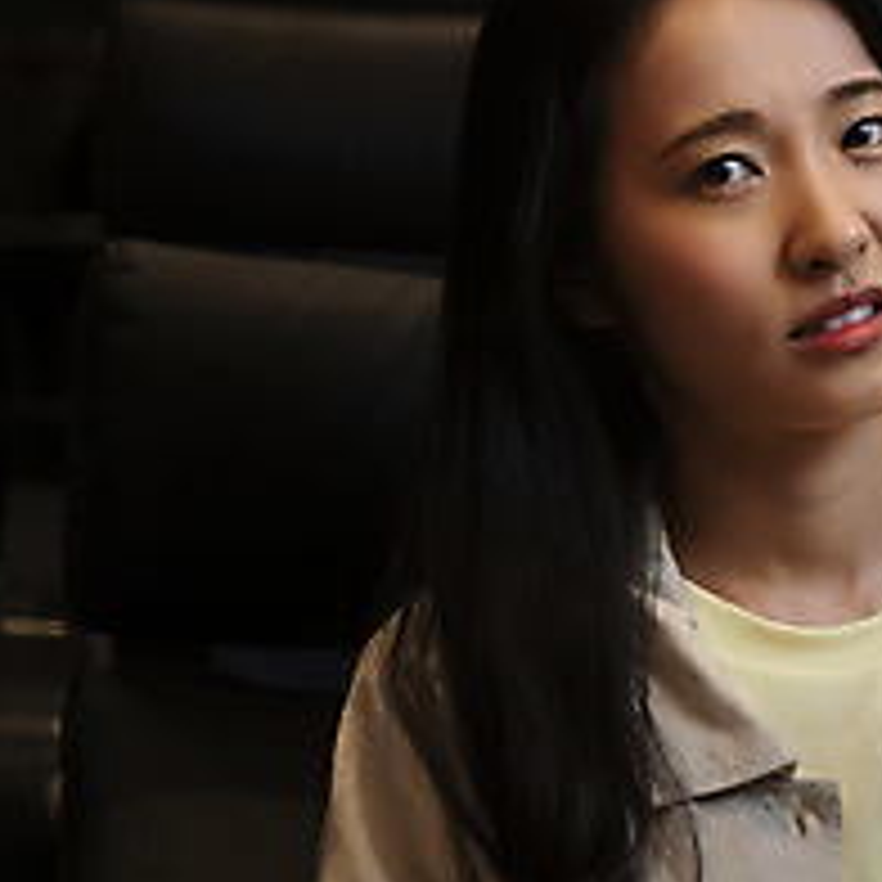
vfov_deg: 12.9
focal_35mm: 135
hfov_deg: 12.3
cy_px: 315
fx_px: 3892
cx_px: 1328
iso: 1250
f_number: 2.8
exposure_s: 1/125
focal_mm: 52
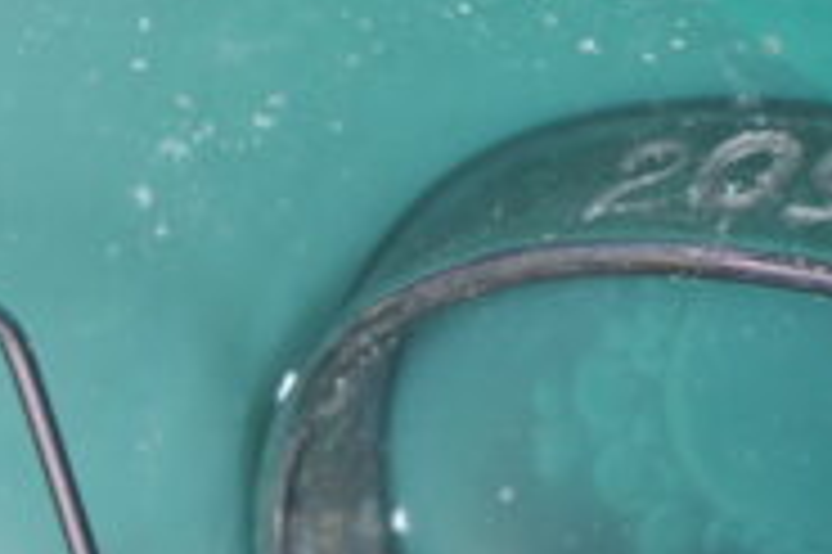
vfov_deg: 2.1
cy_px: 1191
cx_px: 182
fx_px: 15263
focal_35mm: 661
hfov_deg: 3.1
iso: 200
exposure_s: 1/200
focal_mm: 90
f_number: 32
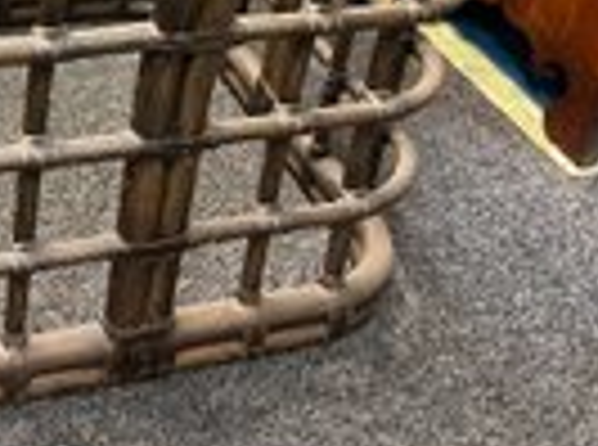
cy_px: -61
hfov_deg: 30.2
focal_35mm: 62
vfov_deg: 22.1
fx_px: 1068
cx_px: 83
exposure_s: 1/60
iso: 800
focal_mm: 6.86
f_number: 1.78
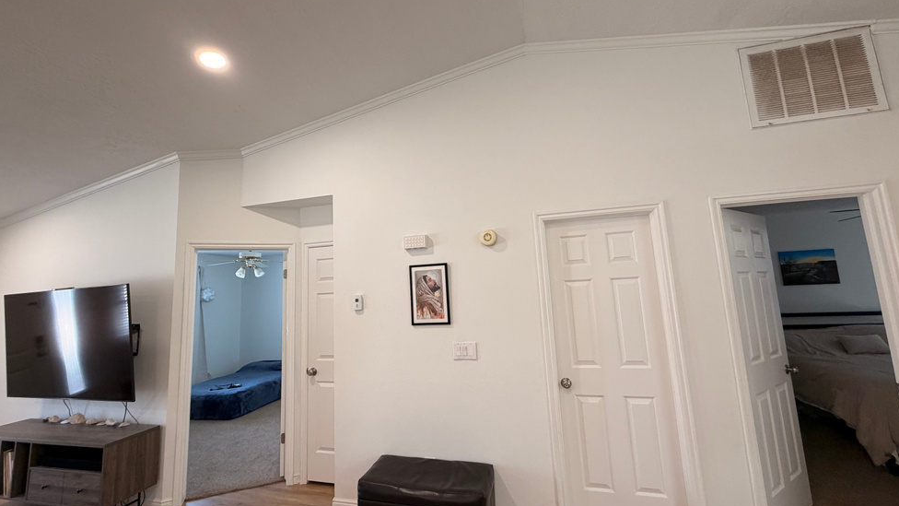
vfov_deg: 67.0
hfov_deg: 99.4
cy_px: 238
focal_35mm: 16
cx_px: 439
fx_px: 381
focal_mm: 2.22
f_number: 2.2
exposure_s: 1/60
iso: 160
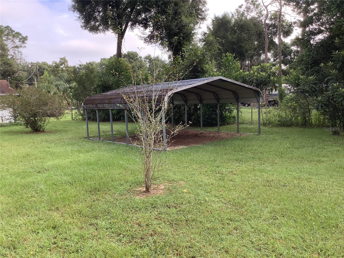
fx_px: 308
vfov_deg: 45.4
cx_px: 172
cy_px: 129
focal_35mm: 31
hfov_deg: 58.4
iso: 25
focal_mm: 3.3
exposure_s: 1/206
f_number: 2.4
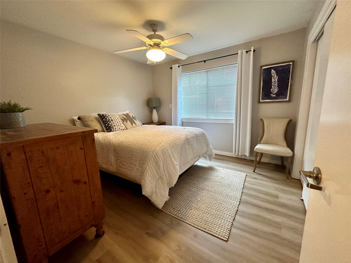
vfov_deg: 85.7
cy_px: 132
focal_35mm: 14
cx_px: 176
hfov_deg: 102.1
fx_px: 142
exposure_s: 1/120
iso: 320
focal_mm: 2.22
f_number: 2.2
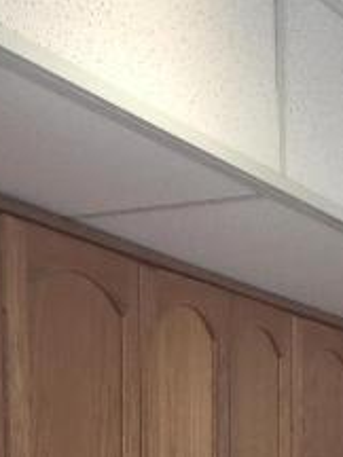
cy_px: 639
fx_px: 1361
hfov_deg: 14.2
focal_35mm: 103
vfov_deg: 17.5
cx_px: 307
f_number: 2.2
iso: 40
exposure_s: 1/15
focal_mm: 4.15
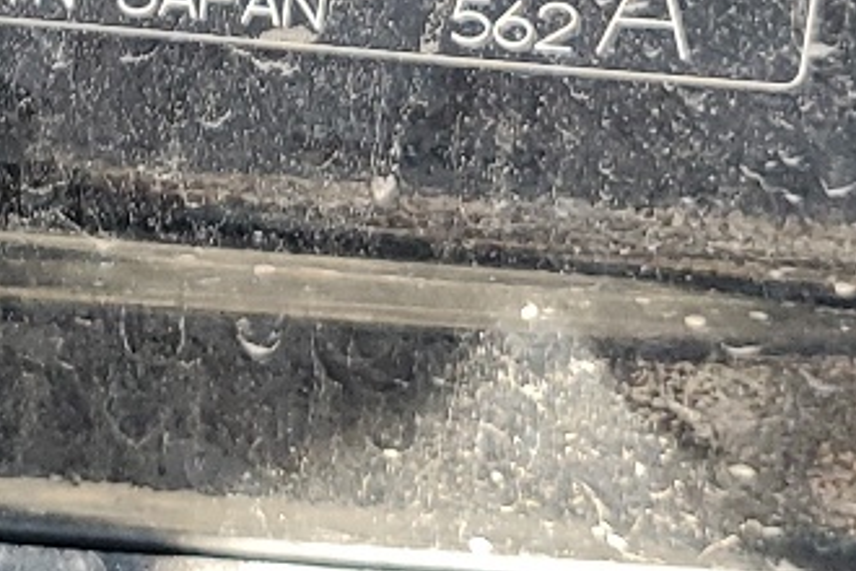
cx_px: -169
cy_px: -727
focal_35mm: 131
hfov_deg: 15.1
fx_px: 3115
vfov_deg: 9.5
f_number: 1.5
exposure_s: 1/120
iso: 57
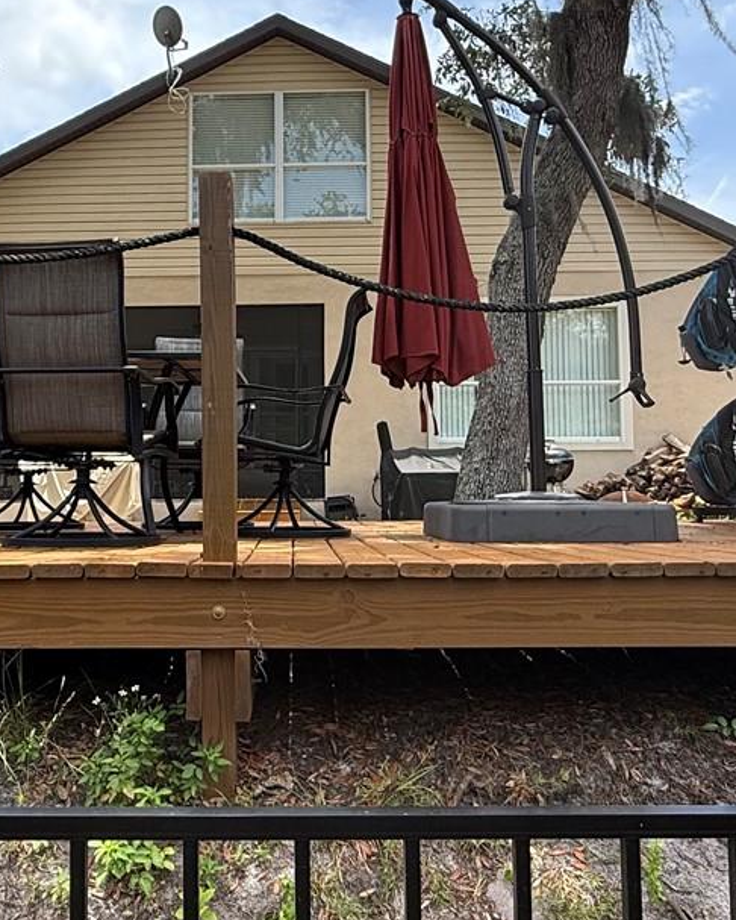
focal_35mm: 36
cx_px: 300
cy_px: 432
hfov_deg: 41.0
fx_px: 980
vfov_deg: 50.2
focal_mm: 2.22
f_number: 2.2
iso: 64
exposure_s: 1/475
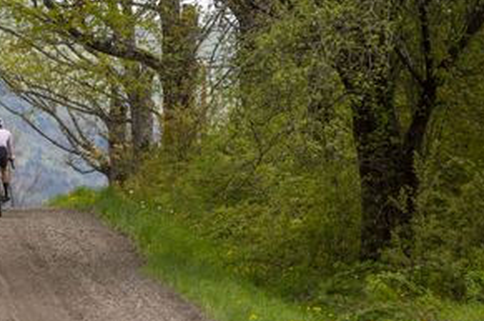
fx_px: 5745
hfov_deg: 4.8
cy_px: 96
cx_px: 147
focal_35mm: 428
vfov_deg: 3.2
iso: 800
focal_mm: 300
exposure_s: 1/1600
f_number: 7.1
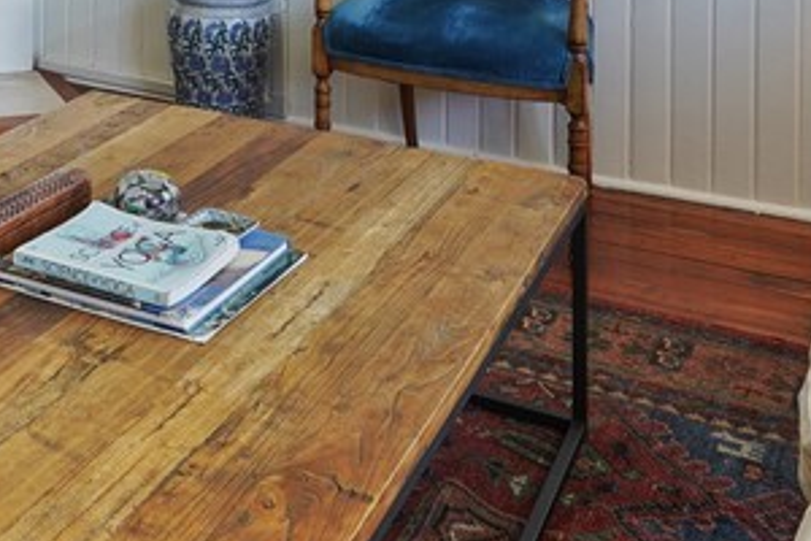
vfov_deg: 19.4
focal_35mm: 58
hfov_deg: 32.0
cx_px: 11
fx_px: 1307
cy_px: -335
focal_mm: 16
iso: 320
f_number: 9
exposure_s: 1/2.5
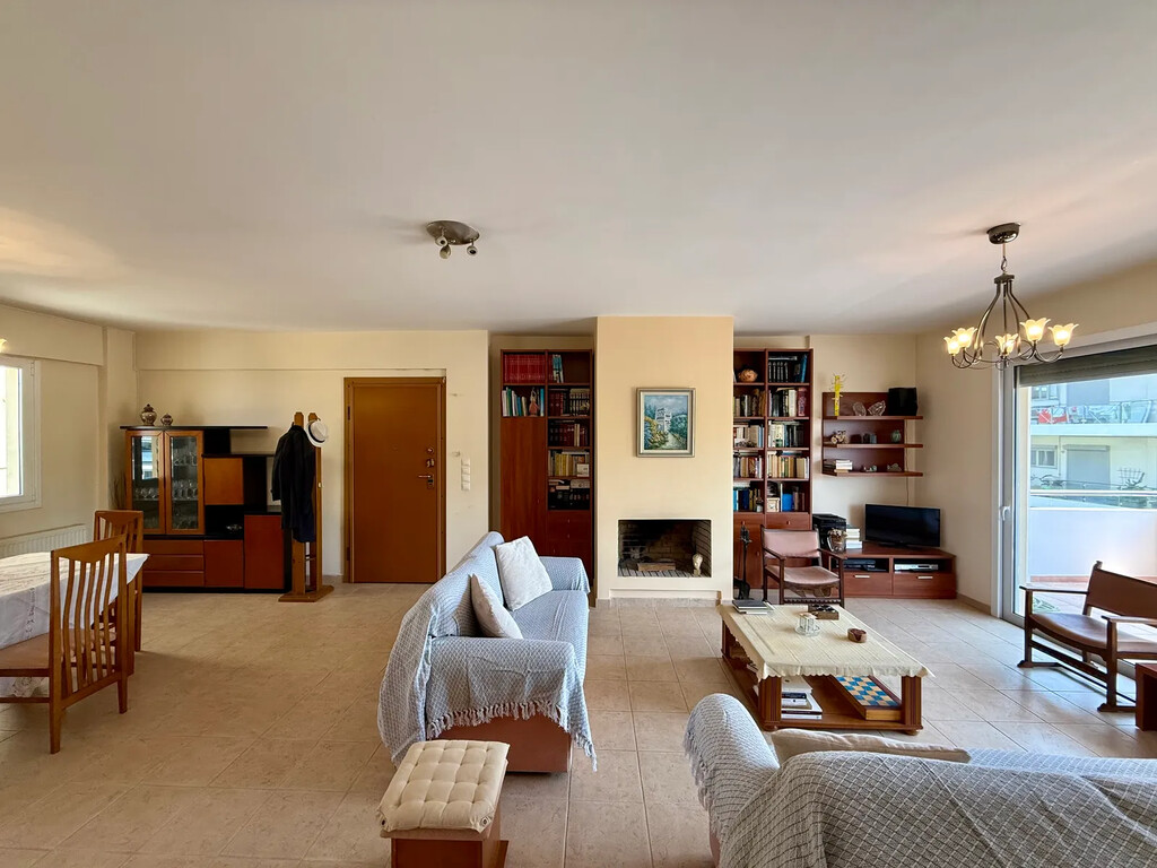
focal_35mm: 14
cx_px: 578
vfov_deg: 85.7
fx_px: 468
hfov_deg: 102.1
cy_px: 434
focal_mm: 2.22
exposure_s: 1/100
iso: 160
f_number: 2.2
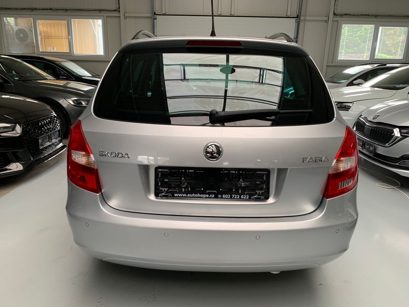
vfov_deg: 53.1
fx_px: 307
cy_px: 154
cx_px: 204
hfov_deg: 67.3
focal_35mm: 26
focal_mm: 4.25
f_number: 1.8
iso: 100
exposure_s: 1/68
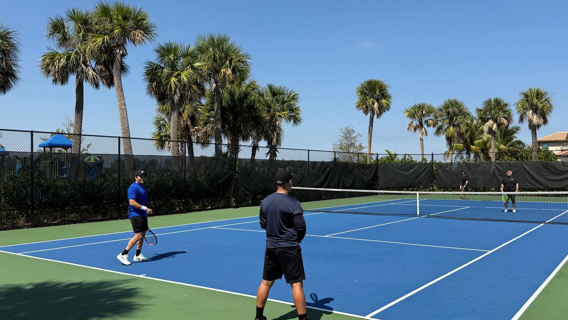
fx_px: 467
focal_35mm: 31
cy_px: 168
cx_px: 308
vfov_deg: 37.8
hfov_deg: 62.5
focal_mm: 6.76
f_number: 1.78
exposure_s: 1/5319
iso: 80
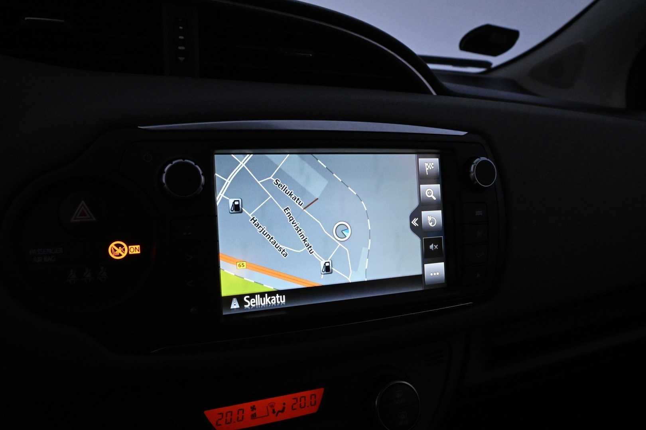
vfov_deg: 47.9
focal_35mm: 27
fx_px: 484
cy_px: 215
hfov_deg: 67.4
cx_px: 323
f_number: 7.1
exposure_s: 1/200
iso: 5000
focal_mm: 18
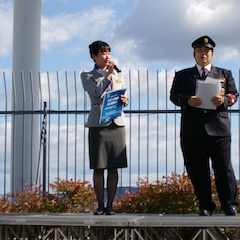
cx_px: 131
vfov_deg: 18.9
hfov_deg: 18.9
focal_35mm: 92
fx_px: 722
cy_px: 124
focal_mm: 28
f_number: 4
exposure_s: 1/4000
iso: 400
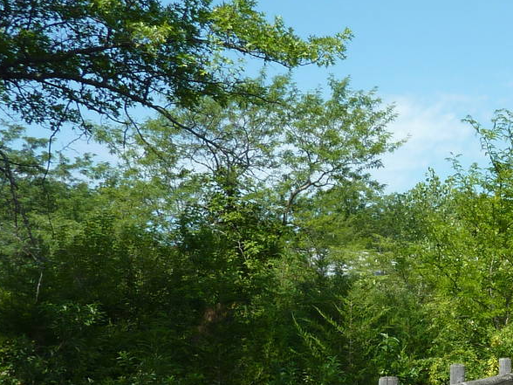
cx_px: 660
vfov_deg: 21.3
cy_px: 311
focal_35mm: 68
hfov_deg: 24.9
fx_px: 1008
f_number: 3.5
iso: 80
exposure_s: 1/640
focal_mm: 4.1
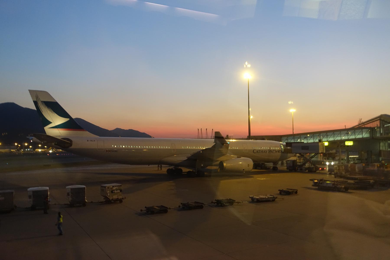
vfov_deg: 41.1
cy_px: 130
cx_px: 195
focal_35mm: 32
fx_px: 347
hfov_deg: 58.7
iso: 1000
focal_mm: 11.69
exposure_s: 1/25
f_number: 2.8
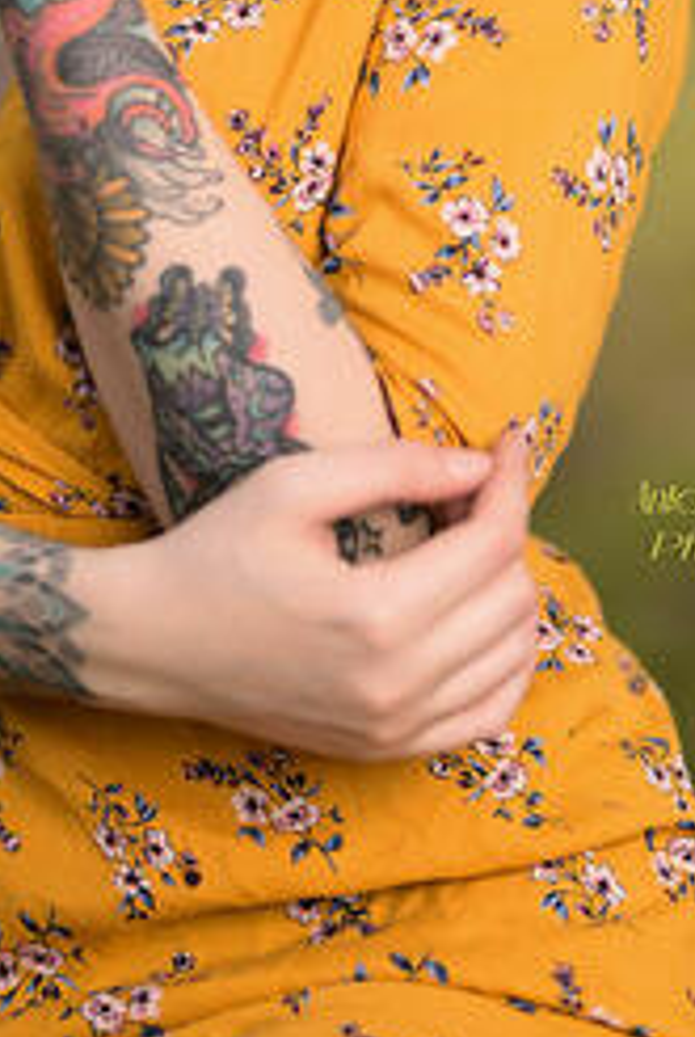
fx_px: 5969
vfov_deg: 9.8
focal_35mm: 207
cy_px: -143
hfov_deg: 6.7
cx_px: 234
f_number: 1.4
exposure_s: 1/4000
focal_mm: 85
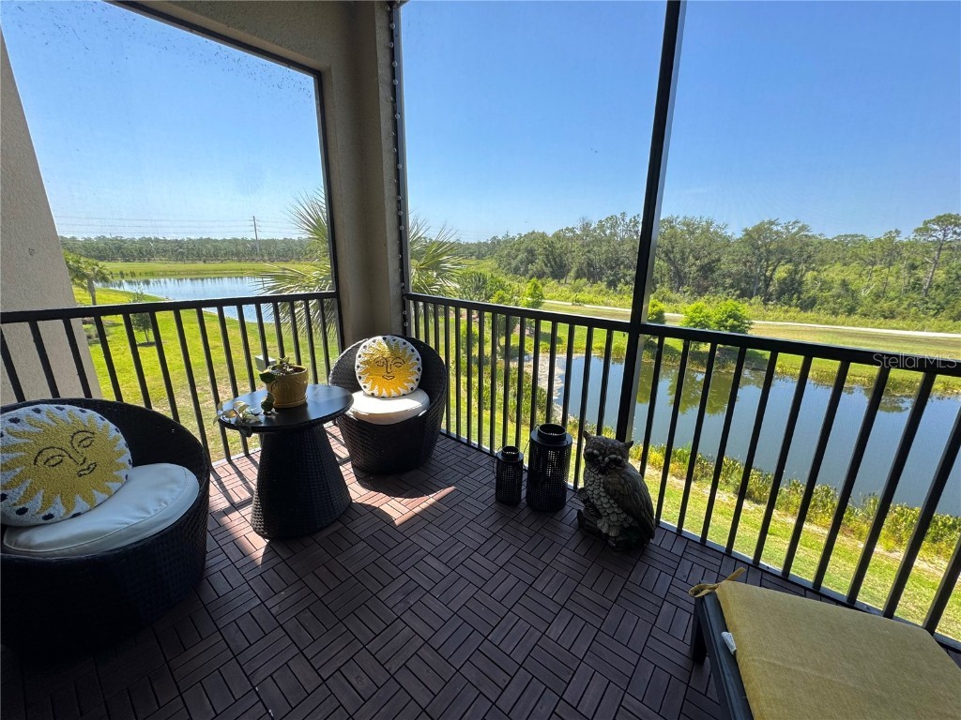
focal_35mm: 14
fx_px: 389
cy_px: 360
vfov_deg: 85.7
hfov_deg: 102.1
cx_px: 480
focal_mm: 2.22
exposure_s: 1/384
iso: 40
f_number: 2.2
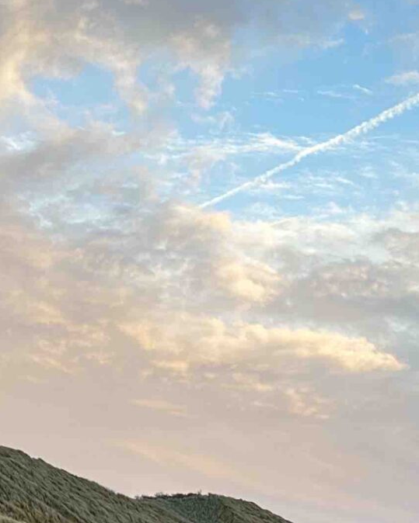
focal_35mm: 89
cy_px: 442
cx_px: 298
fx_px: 1380
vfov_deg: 21.2
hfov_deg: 17.2
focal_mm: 6.86
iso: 80
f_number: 1.78
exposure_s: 1/202
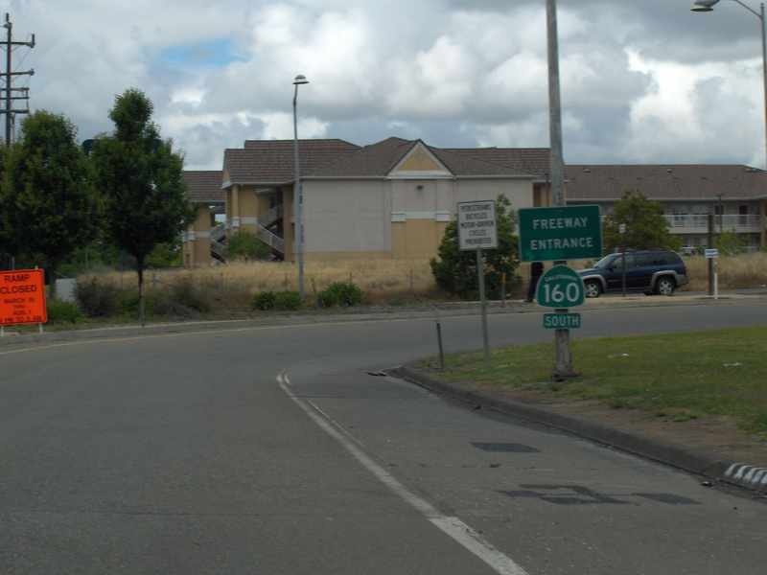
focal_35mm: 117
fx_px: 2592
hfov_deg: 16.8
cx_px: 384
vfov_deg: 12.7
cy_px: 288
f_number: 8.4
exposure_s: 1/290
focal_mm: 24
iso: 100
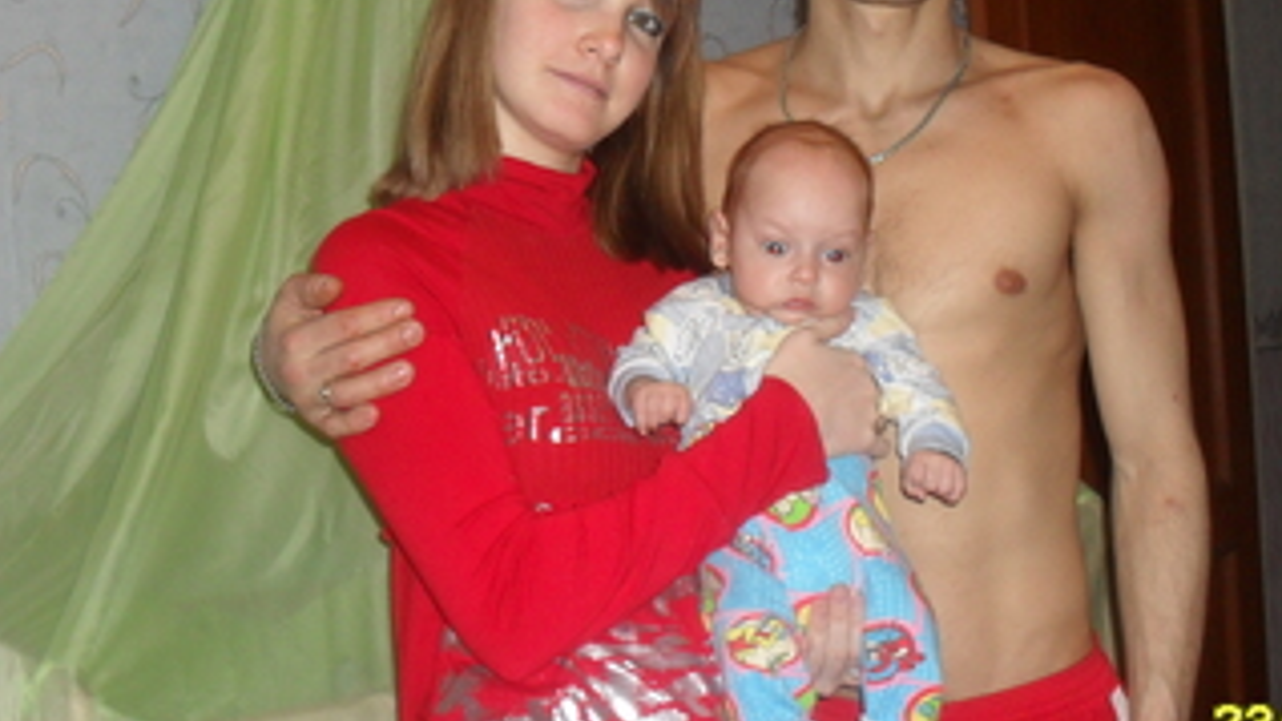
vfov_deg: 22.0
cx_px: 669
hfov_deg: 38.5
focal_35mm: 54
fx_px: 1836
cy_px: 173
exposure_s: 1/45
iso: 200
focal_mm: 6.3
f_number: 3.2
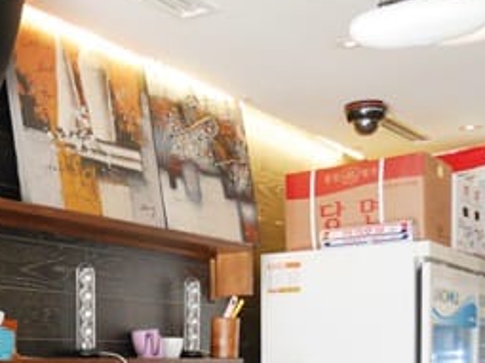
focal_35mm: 68
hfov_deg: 27.8
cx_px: 72
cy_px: 449
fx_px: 952
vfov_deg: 20.1
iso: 800
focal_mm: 13
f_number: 3.6
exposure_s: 1/60
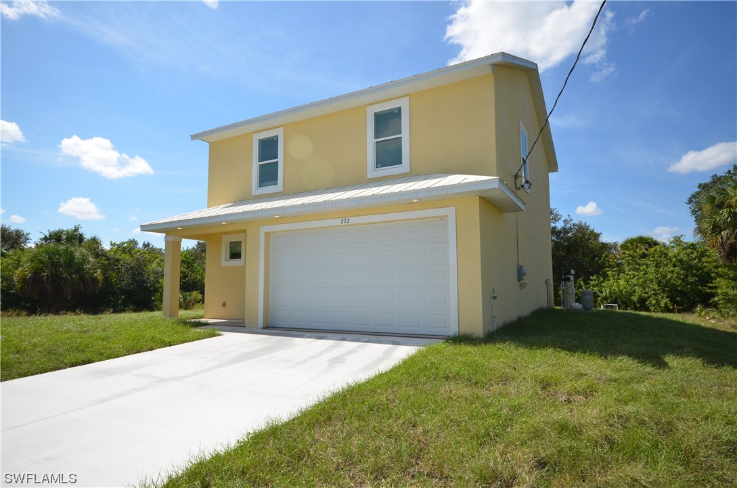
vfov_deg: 59.3
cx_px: 368
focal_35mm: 21
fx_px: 429
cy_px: 244
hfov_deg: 81.3
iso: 100
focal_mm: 14
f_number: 9
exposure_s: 1/250
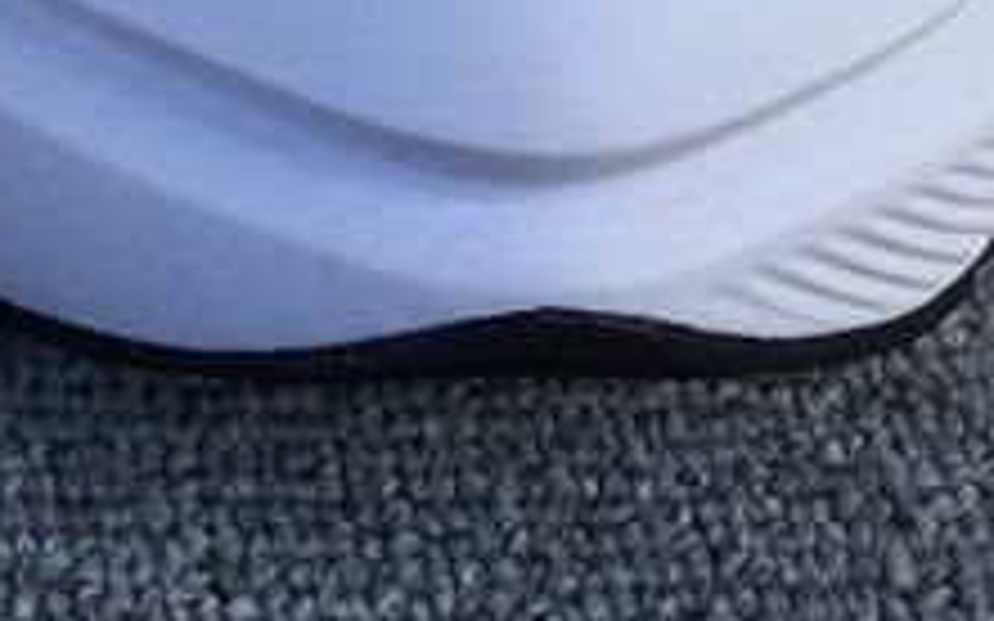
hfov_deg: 15.1
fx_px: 3629
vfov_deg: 9.3
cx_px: -184
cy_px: -551
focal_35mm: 134
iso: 25
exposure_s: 1/306
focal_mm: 3.3
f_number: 2.4
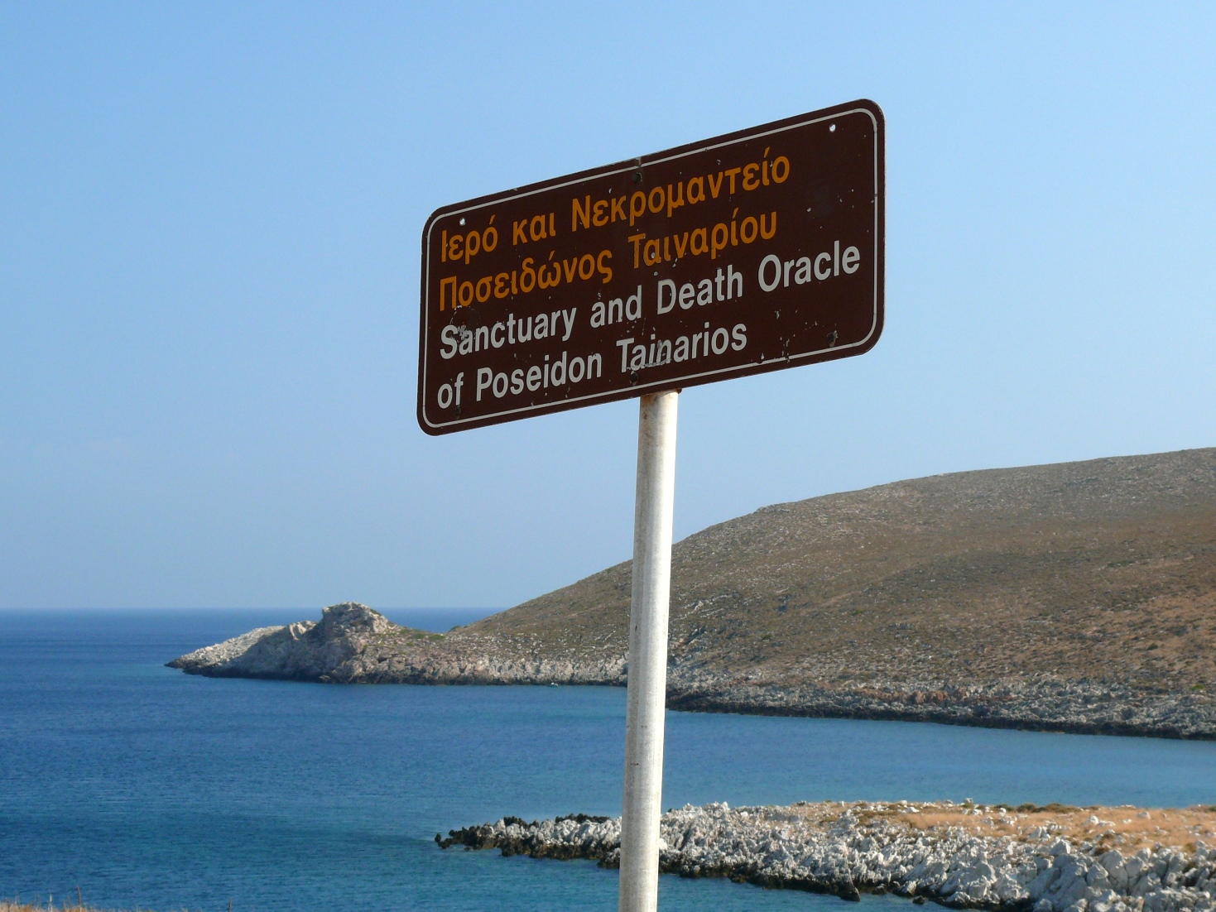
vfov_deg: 15.9
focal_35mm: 93
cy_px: 456
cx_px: 608
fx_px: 3267
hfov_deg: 21.1
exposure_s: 1/200
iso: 100
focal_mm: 17.6
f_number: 5.6
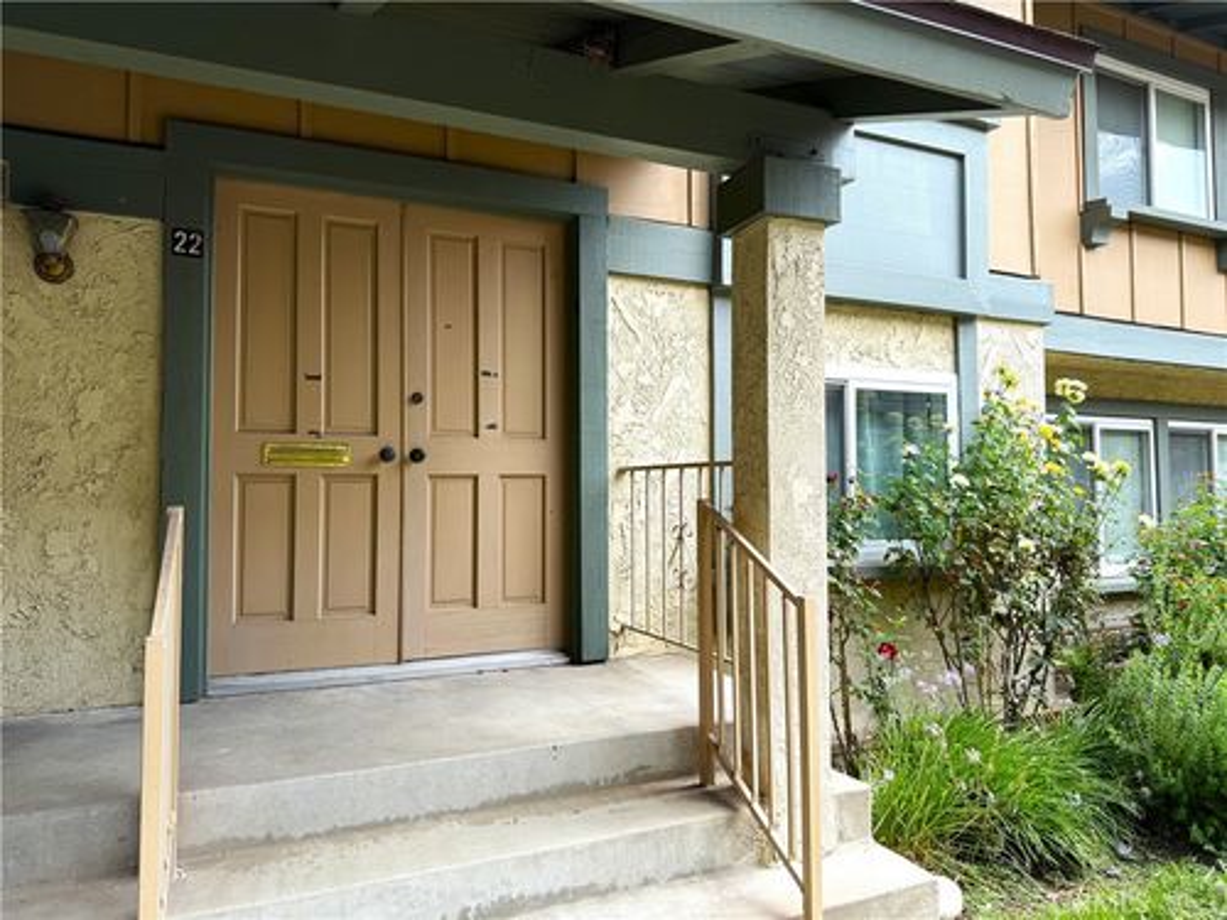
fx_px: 851
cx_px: 614
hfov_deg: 71.6
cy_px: 460
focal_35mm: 24
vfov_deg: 56.8
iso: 80
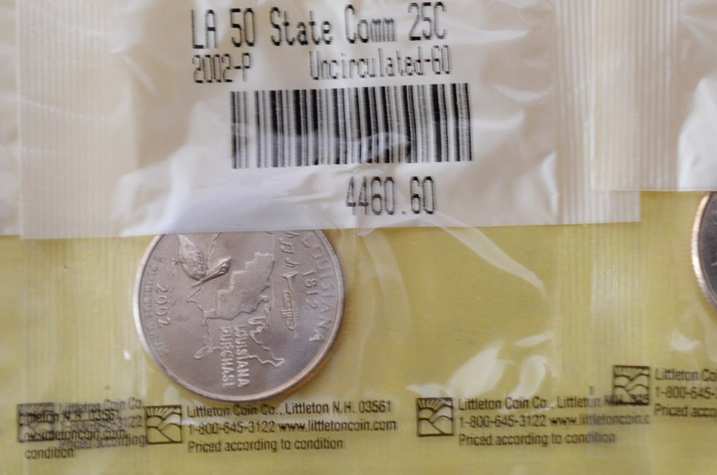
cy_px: 131
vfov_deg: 13.0
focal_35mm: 105
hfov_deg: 19.3
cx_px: 573
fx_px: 2087
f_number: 4
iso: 900
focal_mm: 40
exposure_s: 1/60
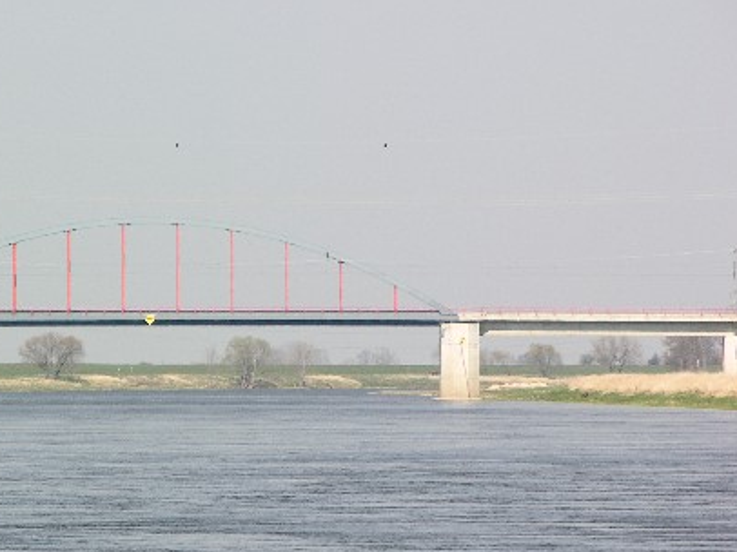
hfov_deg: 4.9
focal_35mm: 405
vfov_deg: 3.7
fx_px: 8618
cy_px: 294
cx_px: 215
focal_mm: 71.2
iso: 50
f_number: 6.6
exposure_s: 1/175
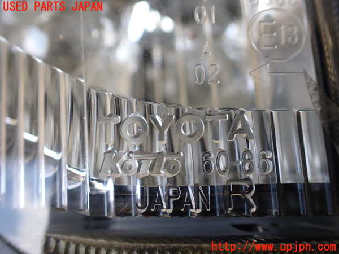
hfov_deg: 60.0
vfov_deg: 46.8
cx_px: 170
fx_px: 294
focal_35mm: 30
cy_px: 127
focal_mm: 5.4
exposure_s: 1/125
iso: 125
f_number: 2.3
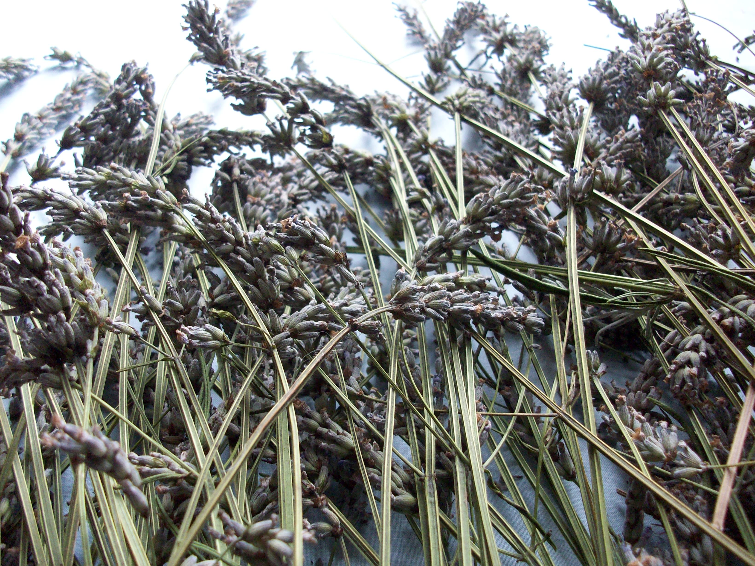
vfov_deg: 41.8
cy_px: 283
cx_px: 378
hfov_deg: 54.0
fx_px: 742
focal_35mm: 34
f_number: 2.8
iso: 160
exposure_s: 1/37.8
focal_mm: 5.7
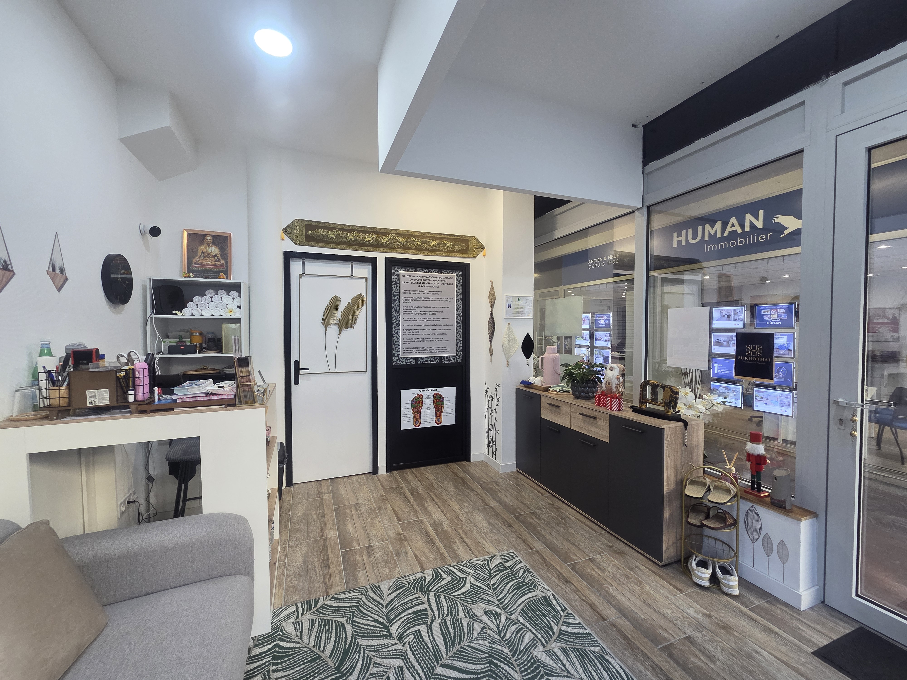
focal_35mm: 13
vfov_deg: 89.9
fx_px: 341
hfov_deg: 106.2
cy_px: 340
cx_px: 454
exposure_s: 1/100
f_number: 2.2
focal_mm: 2.2
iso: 250
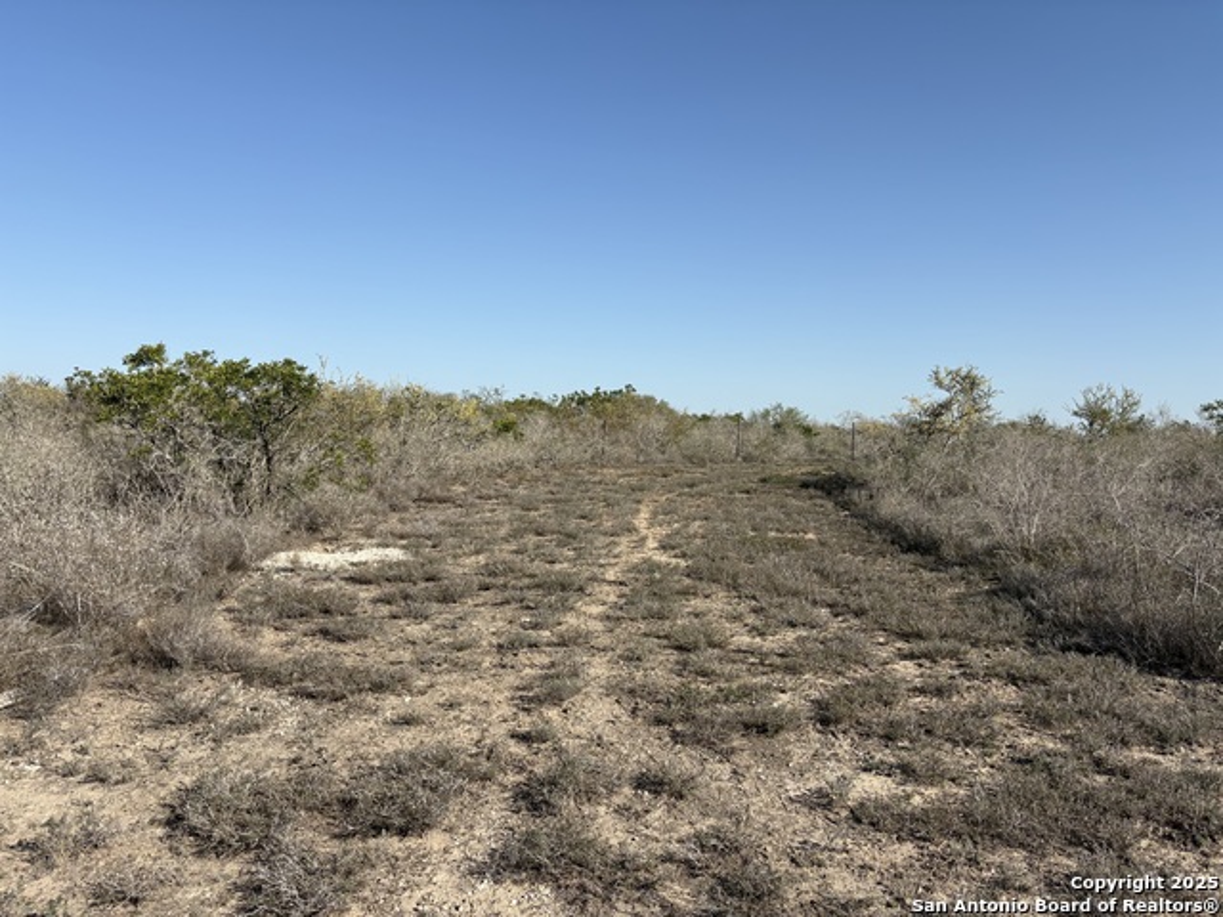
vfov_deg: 53.1
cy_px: 458
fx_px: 919
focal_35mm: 26
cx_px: 612
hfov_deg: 67.3
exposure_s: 1/3623
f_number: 1.6
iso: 50
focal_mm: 5.96
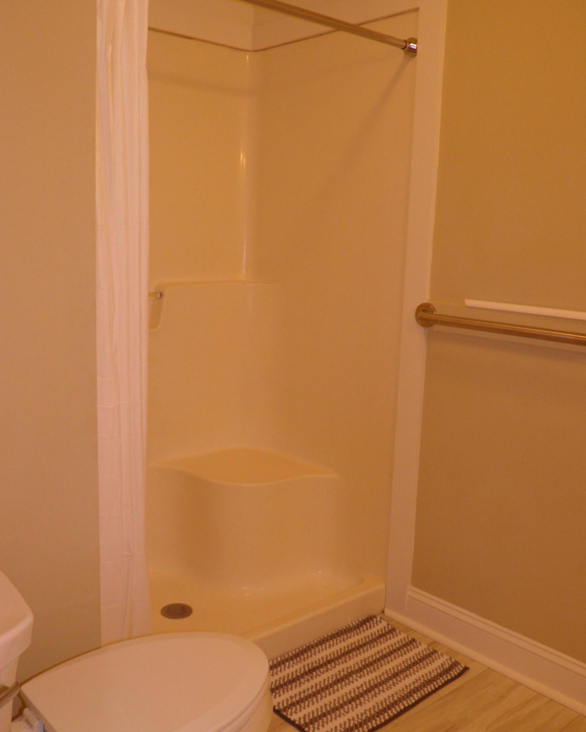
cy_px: 373
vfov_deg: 55.7
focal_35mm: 32
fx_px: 694
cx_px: 288
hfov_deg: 45.8
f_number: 3
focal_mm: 5.5
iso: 100
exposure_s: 1/40
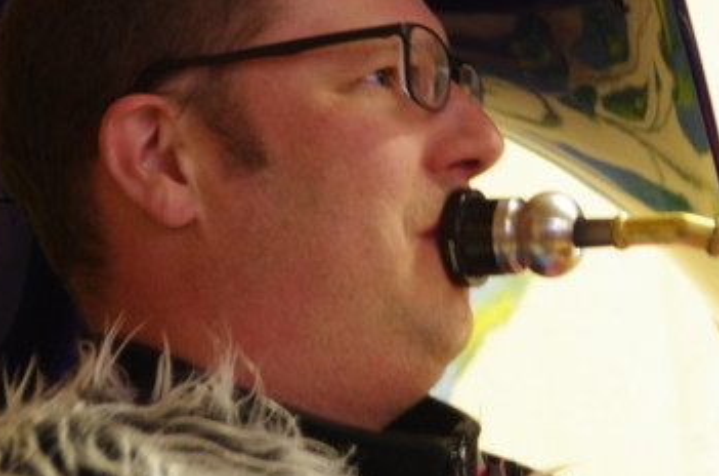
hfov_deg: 8.8
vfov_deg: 5.8
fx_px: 4681
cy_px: 171
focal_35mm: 235
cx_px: 449
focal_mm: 110
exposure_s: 1/10
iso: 3200
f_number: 5.6
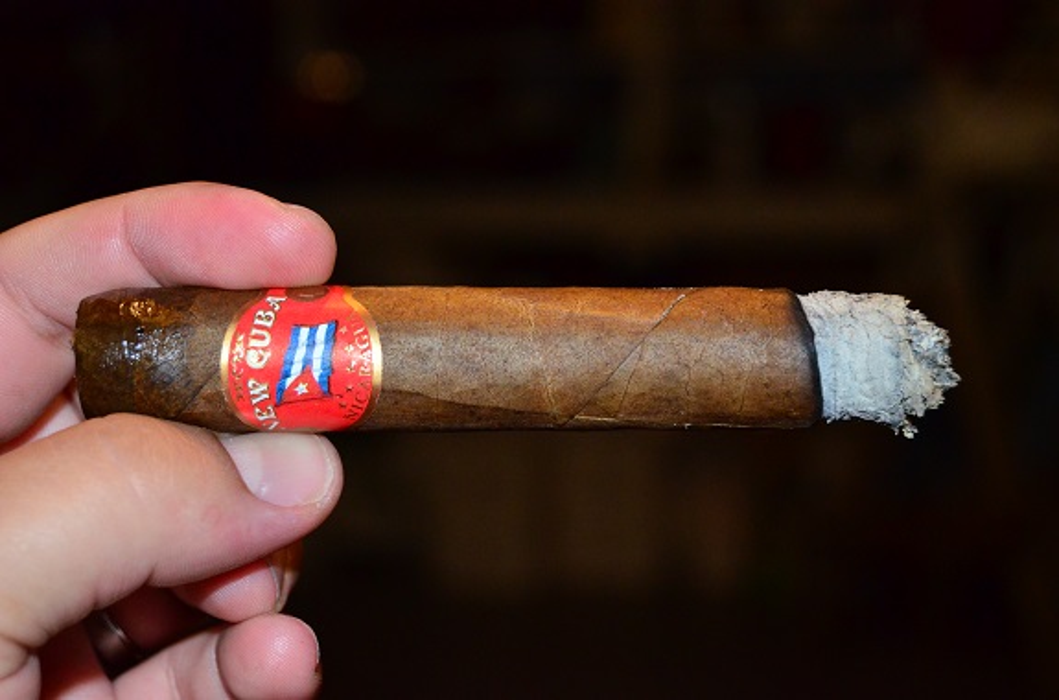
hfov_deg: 24.7
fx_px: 2420
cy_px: 350
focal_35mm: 82
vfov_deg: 16.5
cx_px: 530
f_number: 7.1
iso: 2500
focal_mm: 55
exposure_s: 1/60
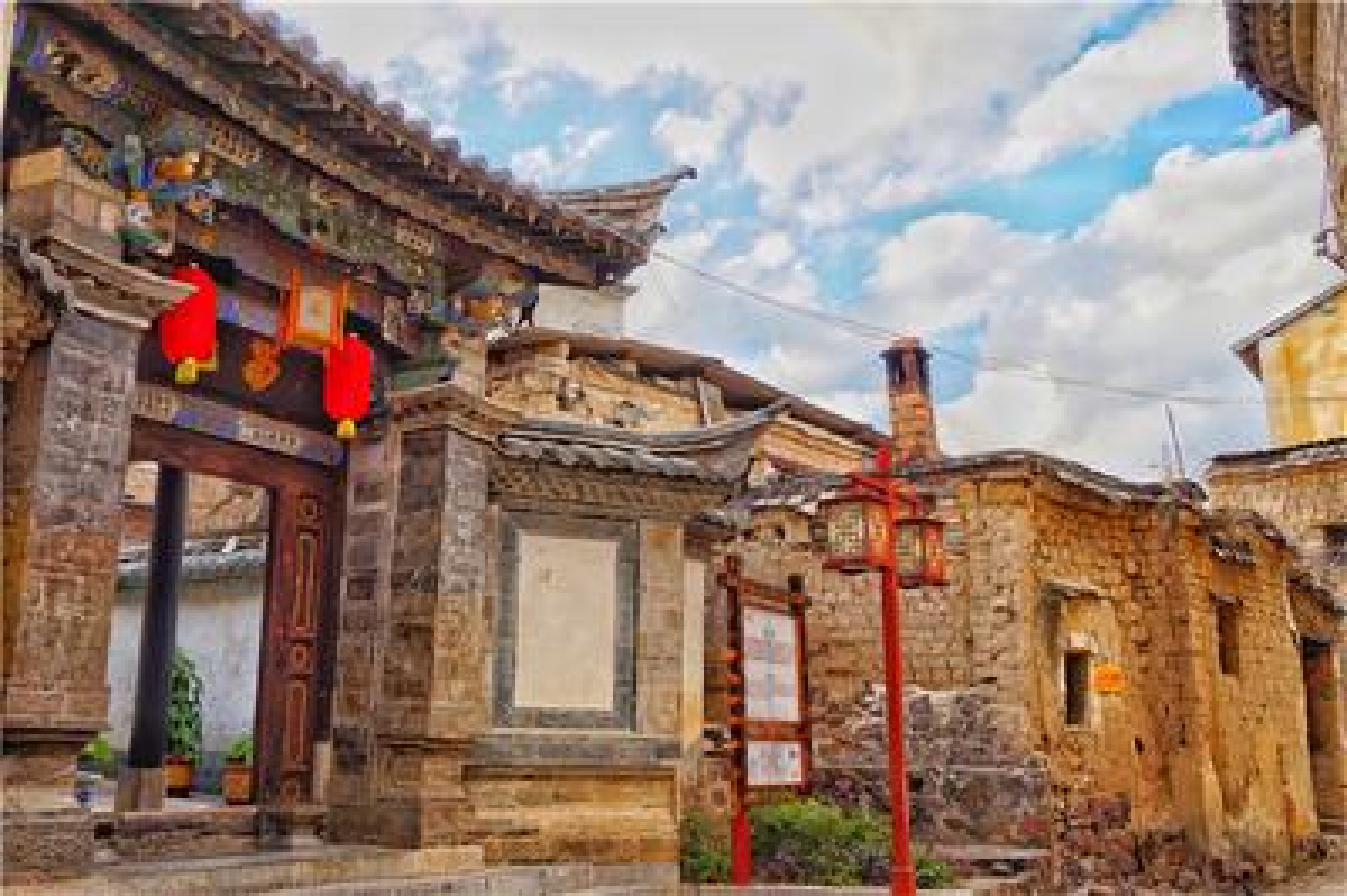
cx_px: 674
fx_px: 1290
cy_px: 448
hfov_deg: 55.1
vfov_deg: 38.3
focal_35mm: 34
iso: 100
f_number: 6.3
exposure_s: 1/60
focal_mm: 23
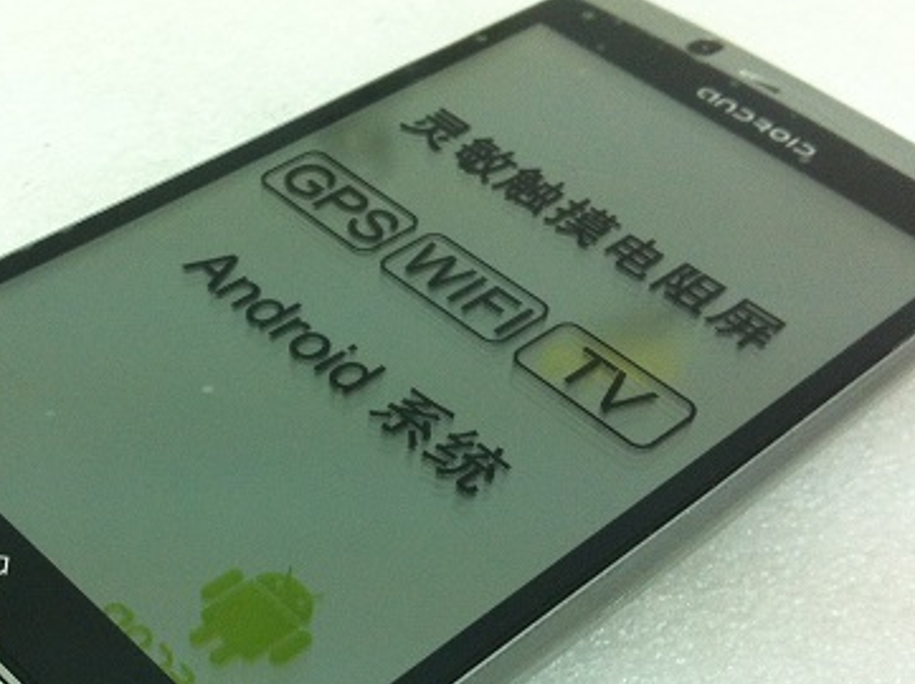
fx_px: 1637
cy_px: 474
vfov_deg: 23.5
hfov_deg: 30.9
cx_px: 289
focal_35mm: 62
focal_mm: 3.85
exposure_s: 1/15
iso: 125
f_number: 2.8
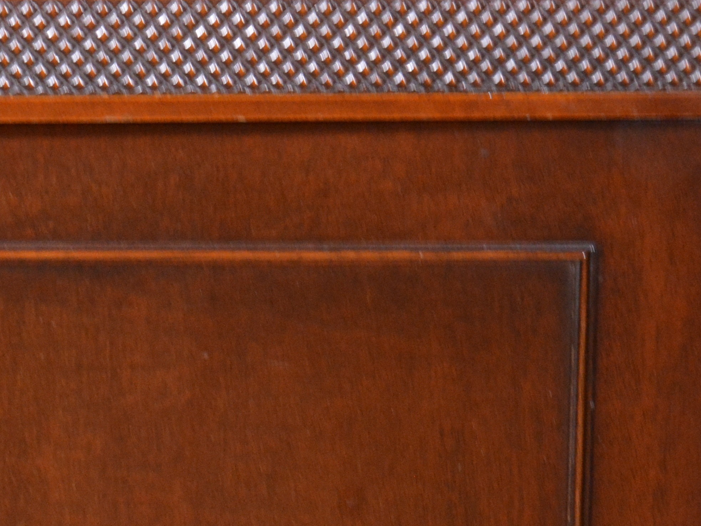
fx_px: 4910
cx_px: 65
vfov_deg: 6.1
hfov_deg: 8.1
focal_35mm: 242
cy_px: 214
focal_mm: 55
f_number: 5.6
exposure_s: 1/30
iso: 1800
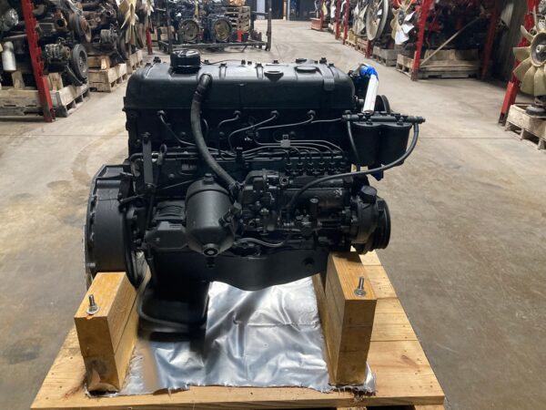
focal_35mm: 28
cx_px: 273
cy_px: 205
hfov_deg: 63.4
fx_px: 442
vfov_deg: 49.7
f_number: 1.8
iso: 320
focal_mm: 3.99
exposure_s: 1/30
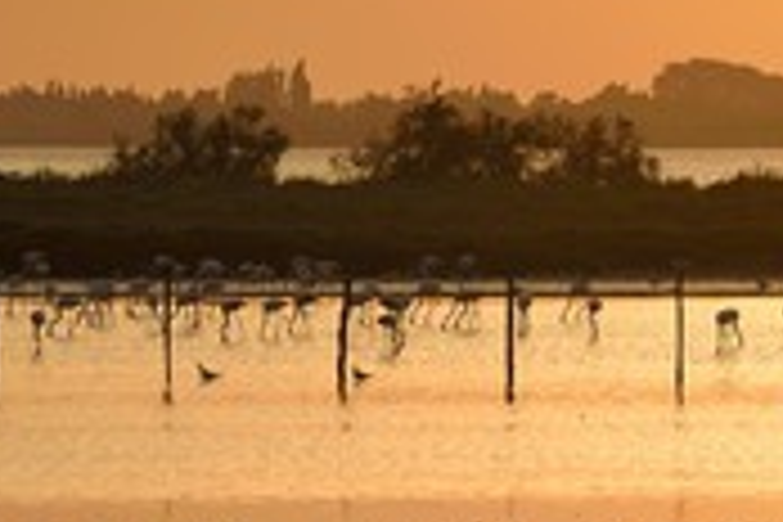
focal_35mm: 484
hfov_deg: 4.3
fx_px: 10526
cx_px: 549
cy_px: 351
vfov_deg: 2.8
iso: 200
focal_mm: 200
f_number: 16
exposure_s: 1/250
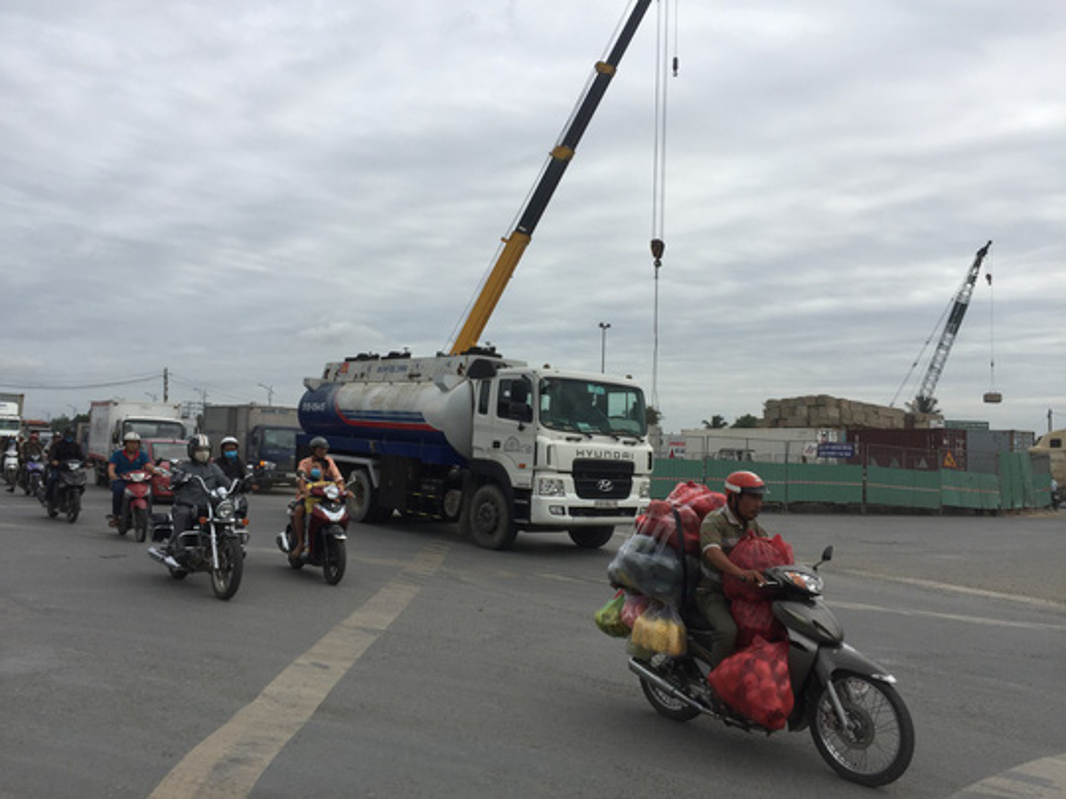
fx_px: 893
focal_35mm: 29
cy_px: 400
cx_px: 533
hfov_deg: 61.7
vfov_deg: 48.2
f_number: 2.2
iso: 32
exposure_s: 1/2825
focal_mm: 4.15
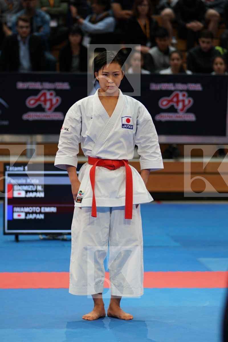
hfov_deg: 7.0
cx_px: 114
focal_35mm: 195
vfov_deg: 10.5
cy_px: 171
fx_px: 1852
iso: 800
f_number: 2.8
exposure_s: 1/500
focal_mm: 130
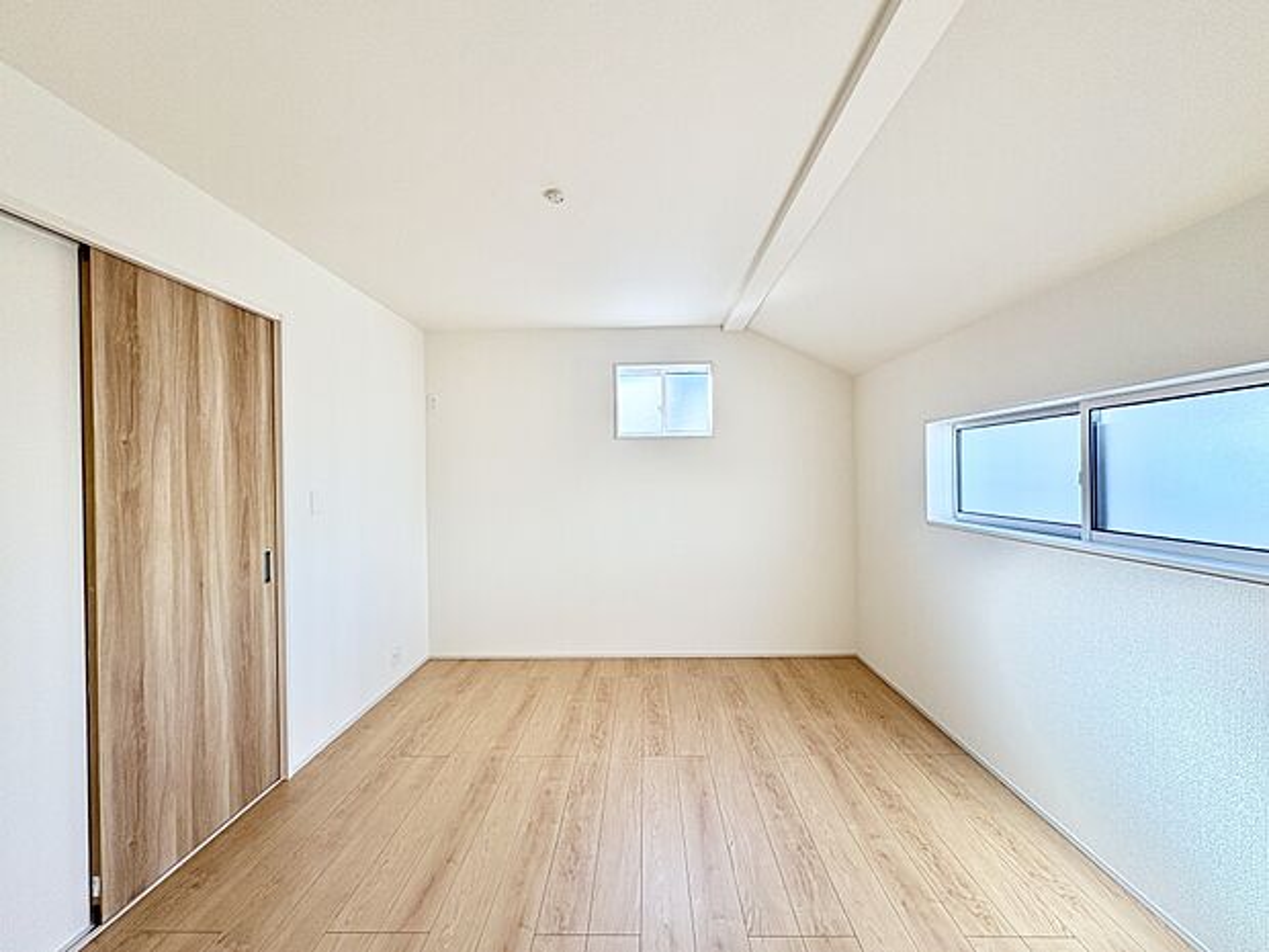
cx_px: 634
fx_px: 513
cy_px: 476
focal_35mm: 14
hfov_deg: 102.1
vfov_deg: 85.7
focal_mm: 2.22
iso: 64
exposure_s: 1/131
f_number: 2.2
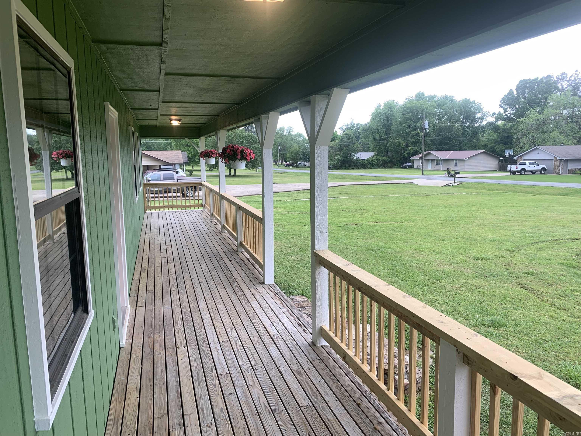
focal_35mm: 26
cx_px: 290
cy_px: 218
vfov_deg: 53.1
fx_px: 436
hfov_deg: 67.3
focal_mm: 4.25
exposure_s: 1/120
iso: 32
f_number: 1.8
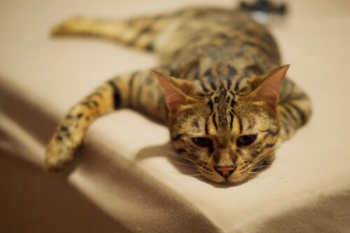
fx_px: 515
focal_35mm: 53
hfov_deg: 37.5
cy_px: 116
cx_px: 175
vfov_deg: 25.5
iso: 500
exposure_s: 1/60
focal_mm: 35
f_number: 1.4
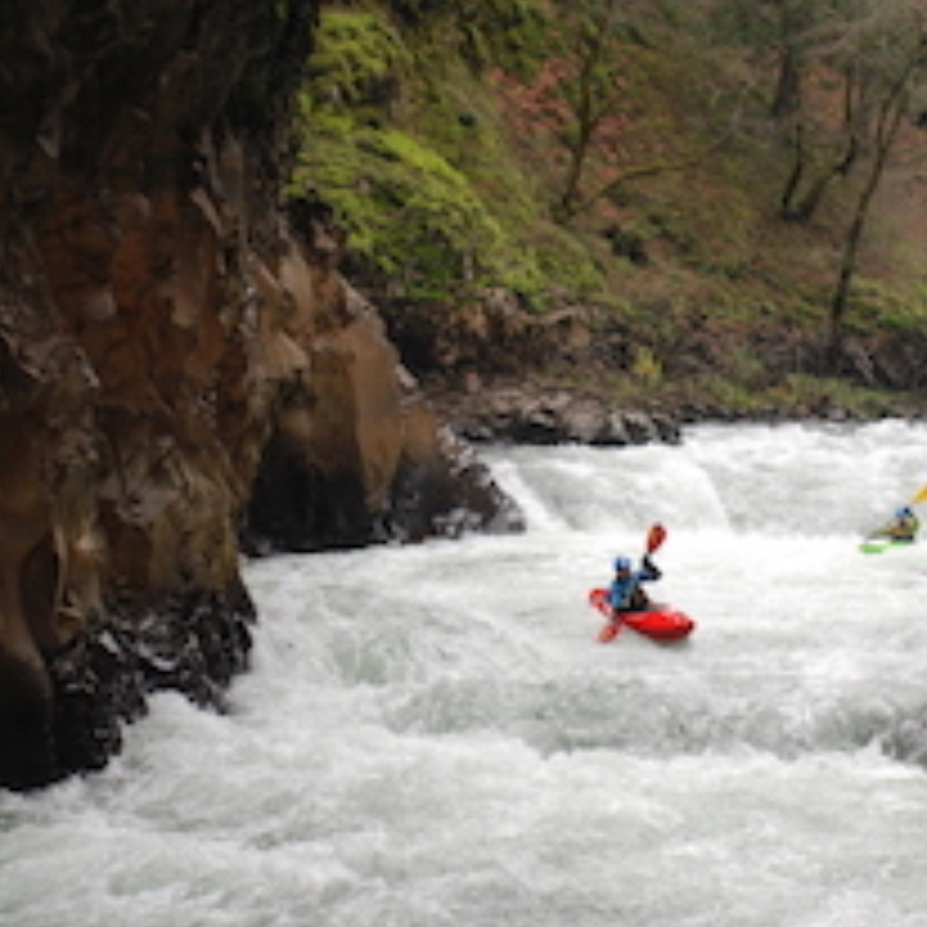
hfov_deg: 17.5
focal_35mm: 99
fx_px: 2999
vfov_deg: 17.6
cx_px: 684
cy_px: 382
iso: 250
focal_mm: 40
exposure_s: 1/80
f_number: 5
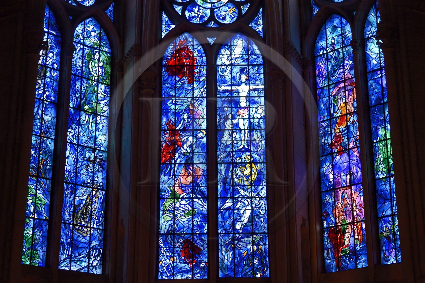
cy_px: 142
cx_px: 212
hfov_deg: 32.4
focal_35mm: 62
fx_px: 732
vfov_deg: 21.9
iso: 1600
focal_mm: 62
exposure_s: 1/80
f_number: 4
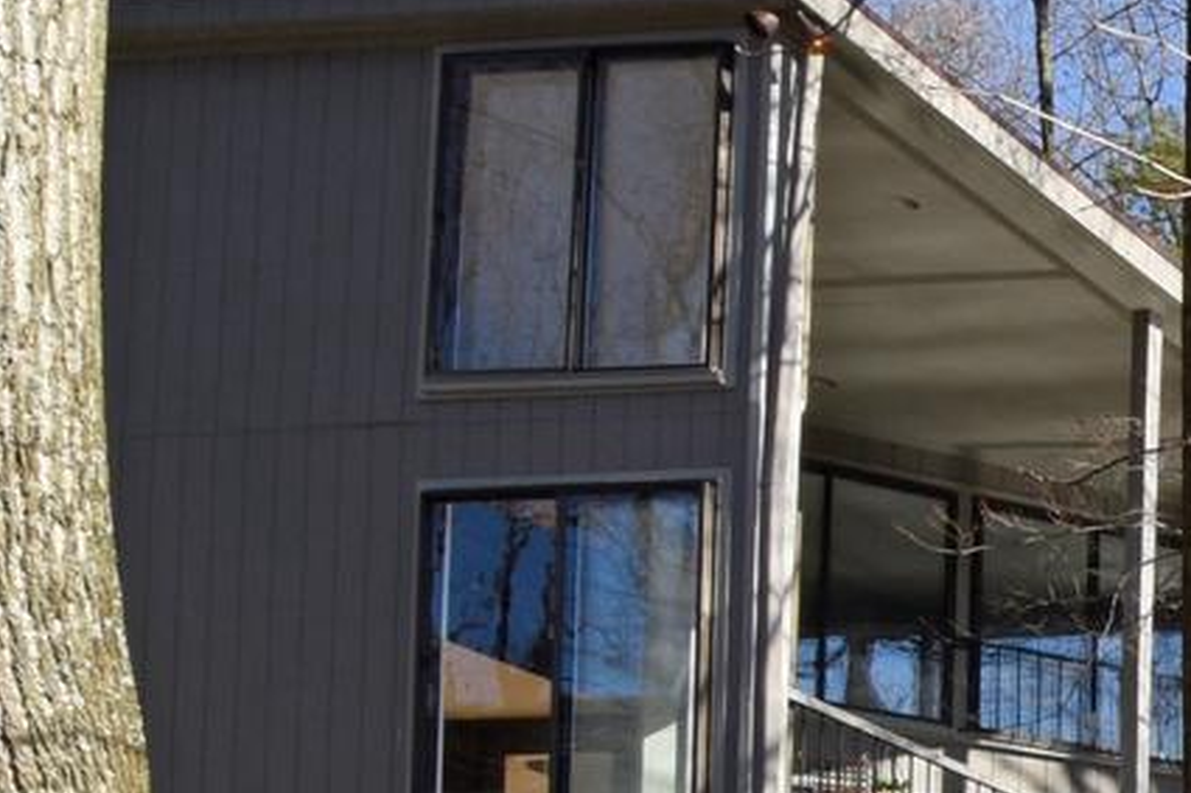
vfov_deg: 14.7
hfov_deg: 16.1
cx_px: 2640
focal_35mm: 82
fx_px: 2712
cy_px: 1411
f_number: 18
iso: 800
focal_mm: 17
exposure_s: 1/200
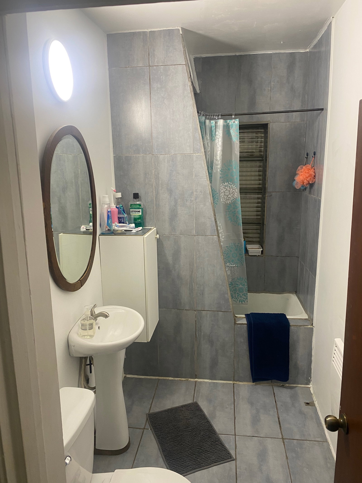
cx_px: 181
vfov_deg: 67.3
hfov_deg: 53.1
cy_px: 242
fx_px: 362
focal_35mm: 26
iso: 100
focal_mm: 4.25
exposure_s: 1/60
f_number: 1.8
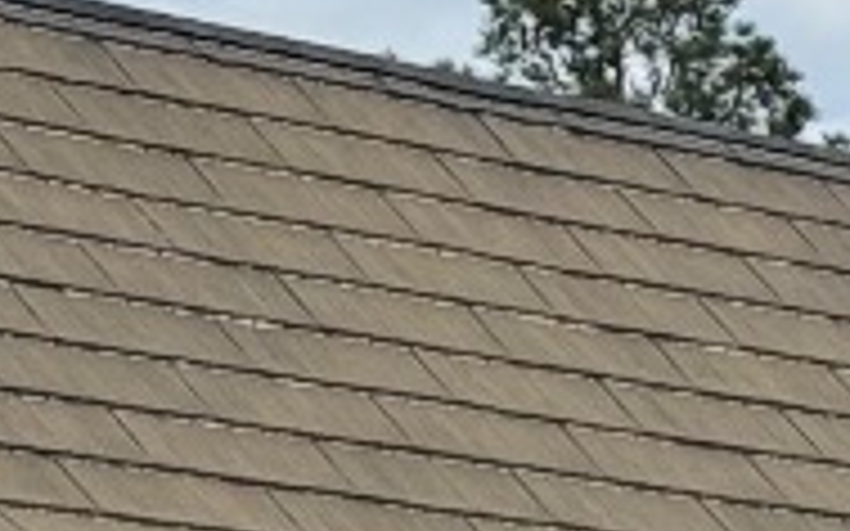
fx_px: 8962
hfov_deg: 5.4
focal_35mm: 387
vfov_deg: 3.3
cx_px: 616
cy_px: 1526
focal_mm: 6.76
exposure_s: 1/774
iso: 64
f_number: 1.78
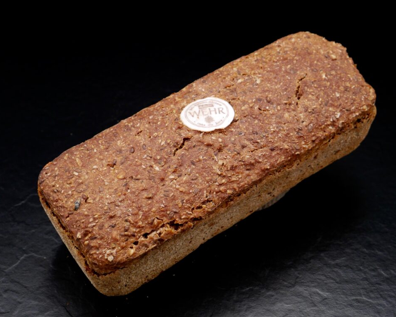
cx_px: 199
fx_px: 867
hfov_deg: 25.7
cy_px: 157
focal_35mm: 74
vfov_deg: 20.7
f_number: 5.5
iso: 1000
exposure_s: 1/80
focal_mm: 35
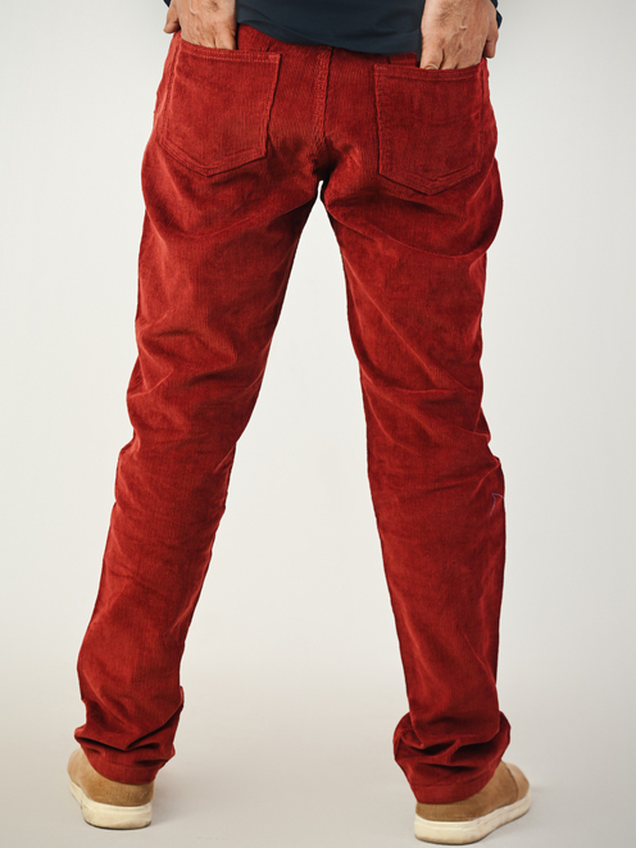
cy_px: 413
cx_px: 319
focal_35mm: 169
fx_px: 4139
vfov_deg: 11.7
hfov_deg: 8.8
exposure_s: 1/160
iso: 160
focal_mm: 155
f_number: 4
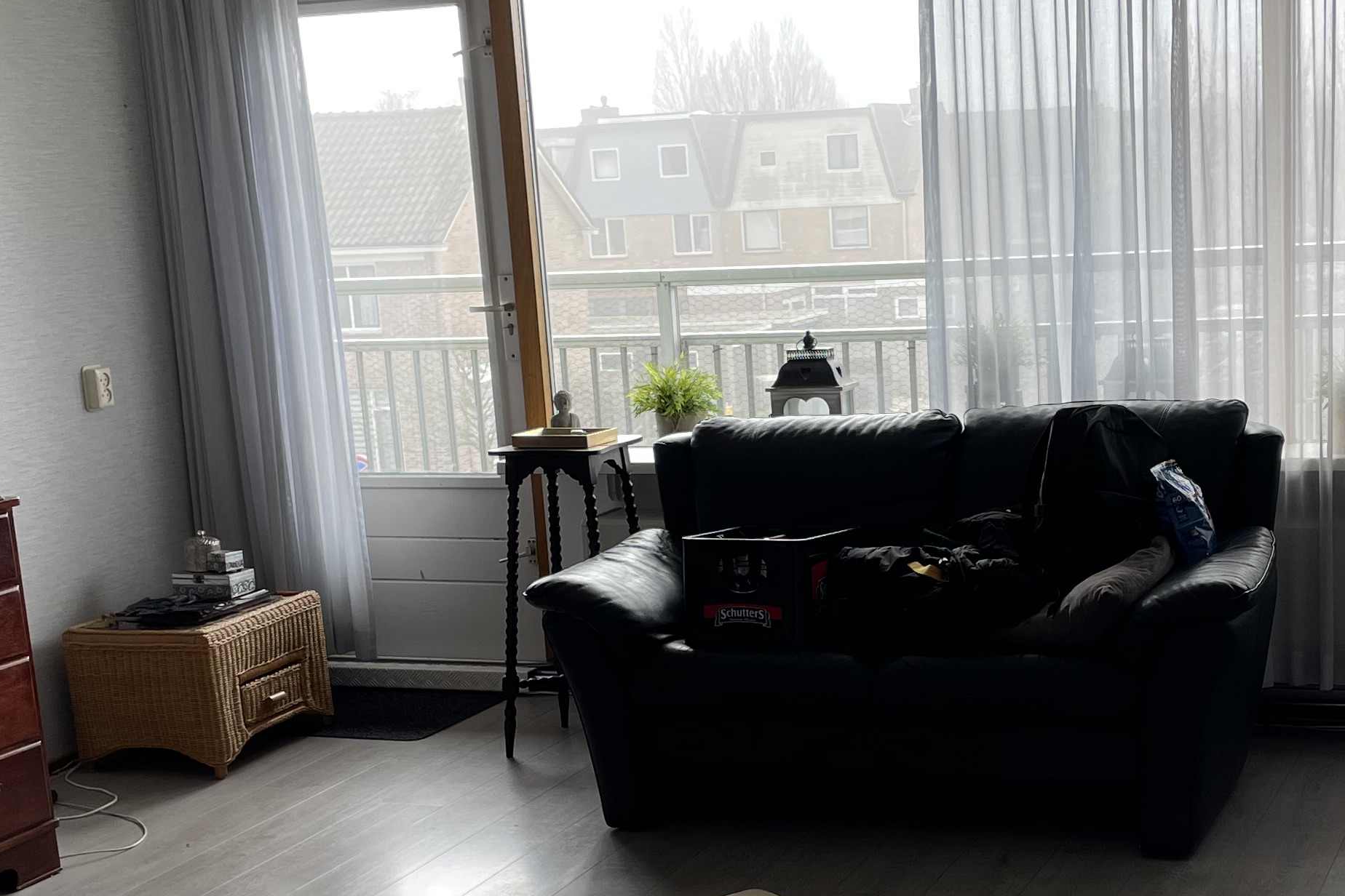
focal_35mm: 59
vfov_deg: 22.8
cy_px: 675
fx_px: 2204
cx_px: 838
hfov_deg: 33.8
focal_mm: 4.2
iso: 32
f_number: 1.6
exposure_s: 1/238
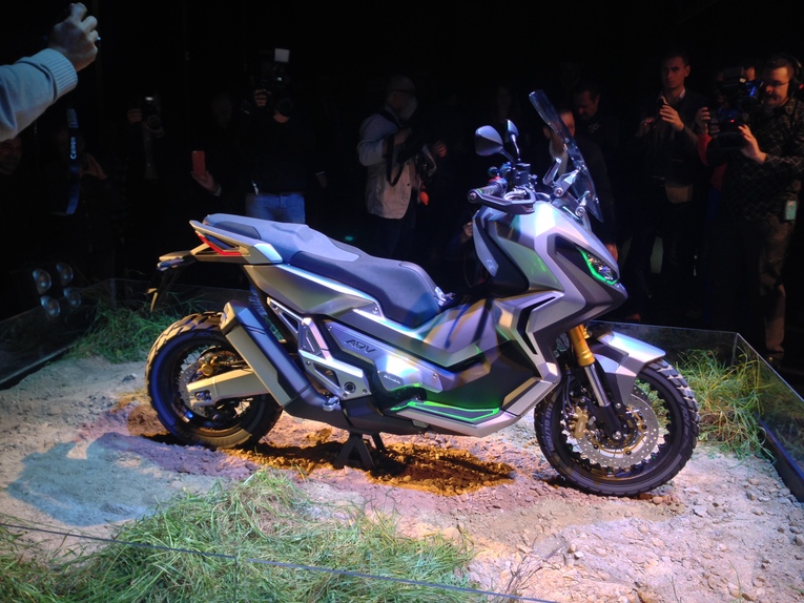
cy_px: 302
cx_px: 402
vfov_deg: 43.0
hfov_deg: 55.3
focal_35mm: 33
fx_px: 767
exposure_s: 1/20
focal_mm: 4.12
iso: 50
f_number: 2.4
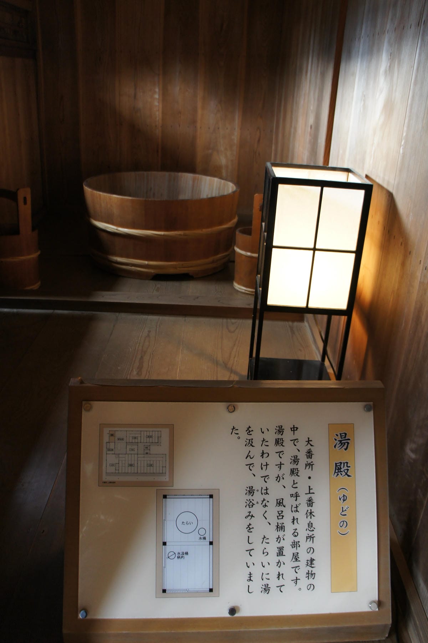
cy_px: 322
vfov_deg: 67.4
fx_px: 482
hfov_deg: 47.9
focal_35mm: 27
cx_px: 214
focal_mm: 18
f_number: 3.5
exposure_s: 1/30
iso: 500
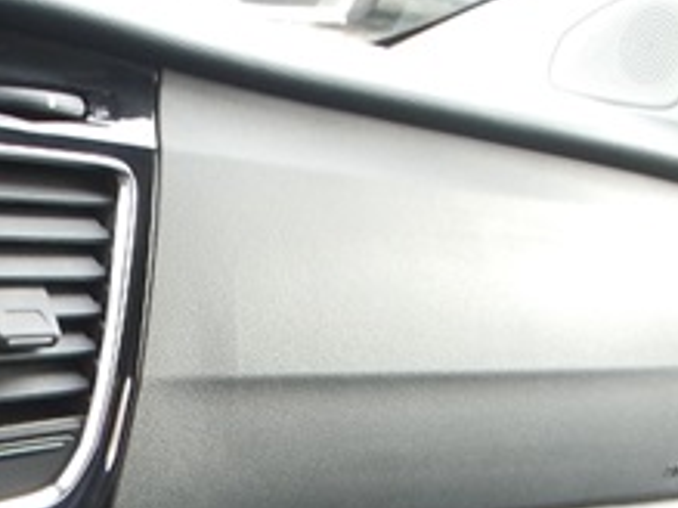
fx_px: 1605
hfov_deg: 21.1
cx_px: -254
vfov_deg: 17.5
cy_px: 527
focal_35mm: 82
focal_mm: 6
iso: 400
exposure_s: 1/60
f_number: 2.8
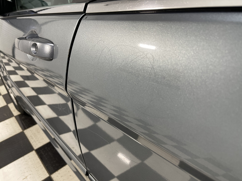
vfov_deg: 54.9
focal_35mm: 25
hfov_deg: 69.4
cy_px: 90
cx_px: 121
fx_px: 175
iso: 64
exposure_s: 1/60
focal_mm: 5.1
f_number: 1.6
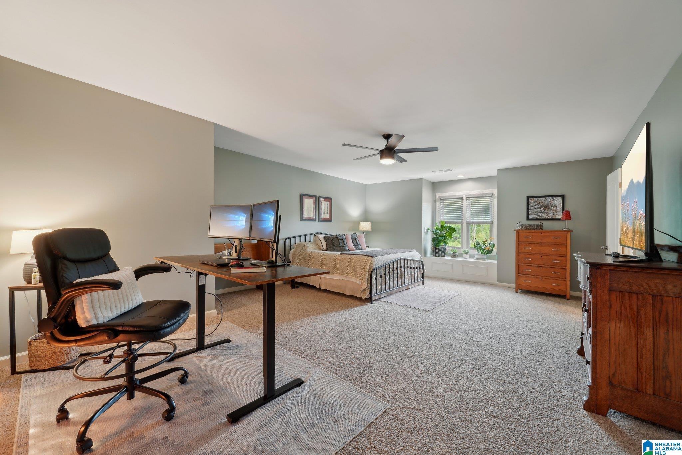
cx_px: 341
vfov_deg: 81.2
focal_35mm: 14
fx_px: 265
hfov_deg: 104.3
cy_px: 228
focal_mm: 14
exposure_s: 1/4
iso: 400
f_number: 8
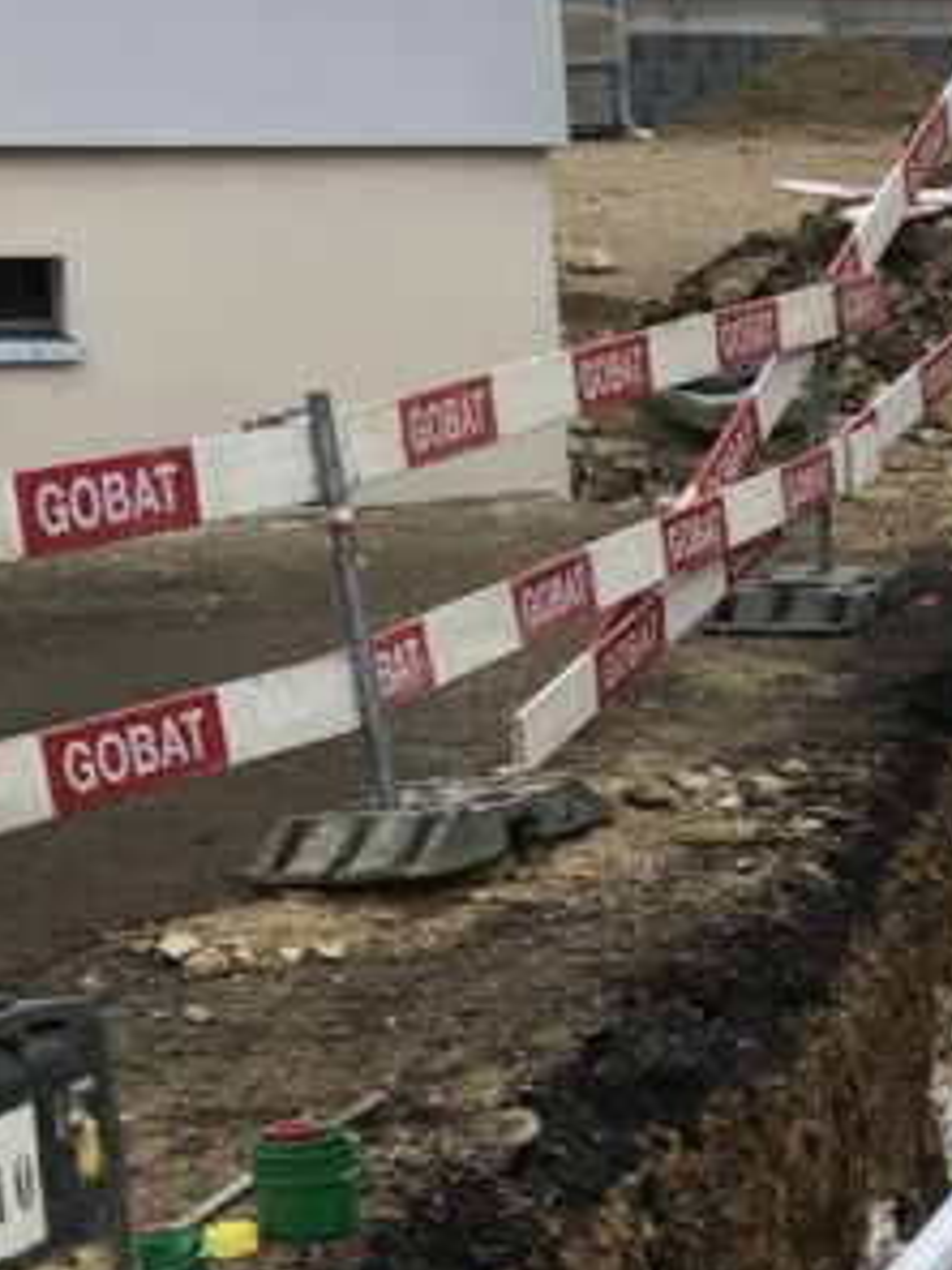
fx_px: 3557
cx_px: 1286
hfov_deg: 14.5
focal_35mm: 97
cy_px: 1291
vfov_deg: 19.6
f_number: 1.8
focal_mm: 3.99
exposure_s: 1/272
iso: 20
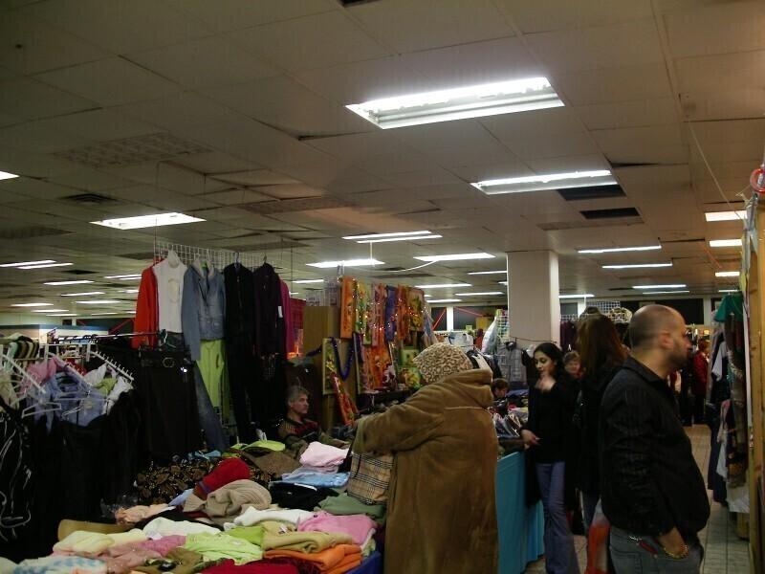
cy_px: 287
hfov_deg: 50.1
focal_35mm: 37
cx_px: 382
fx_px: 818
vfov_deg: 38.7
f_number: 2.8
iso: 200
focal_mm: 7.8
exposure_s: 1/25
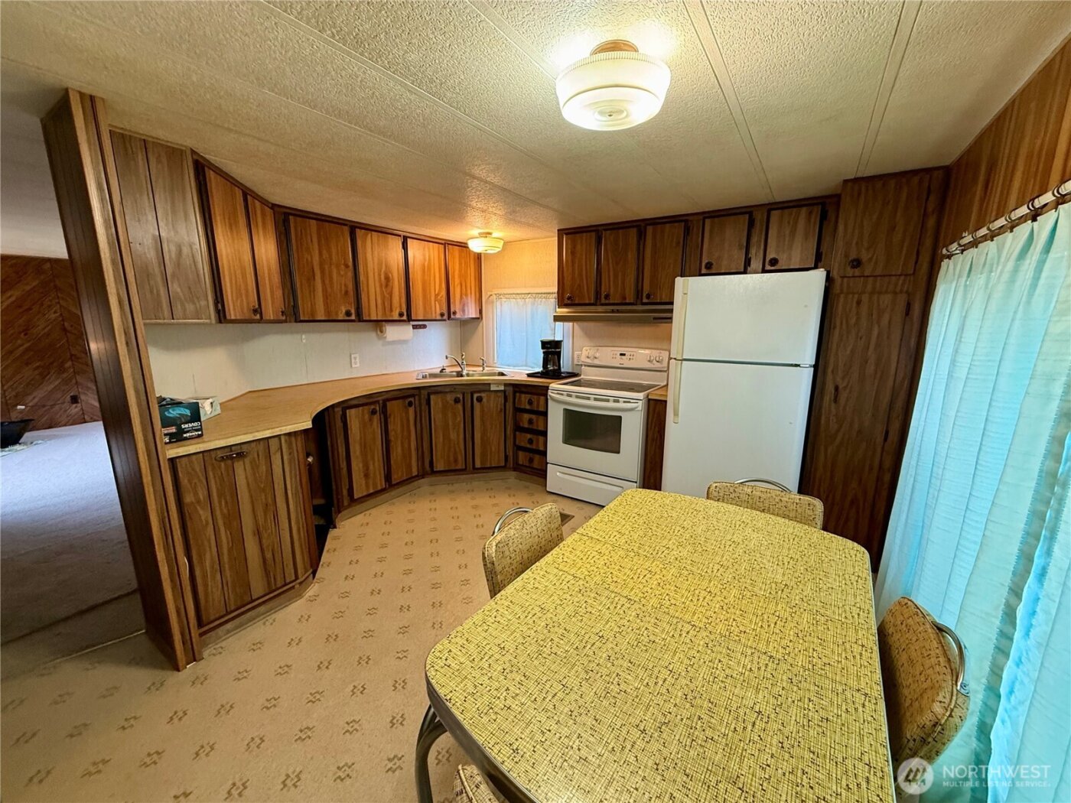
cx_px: 536
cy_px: 402
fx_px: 433
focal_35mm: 14
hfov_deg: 102.1
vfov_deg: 85.7
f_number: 2.2
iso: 250
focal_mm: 2.22
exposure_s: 1/60
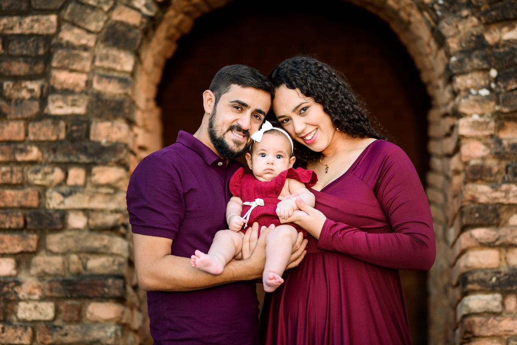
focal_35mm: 85
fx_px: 1221
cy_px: 172
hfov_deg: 23.9
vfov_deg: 16.1
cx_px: 258
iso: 125
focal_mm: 85
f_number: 1.6
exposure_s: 1/80
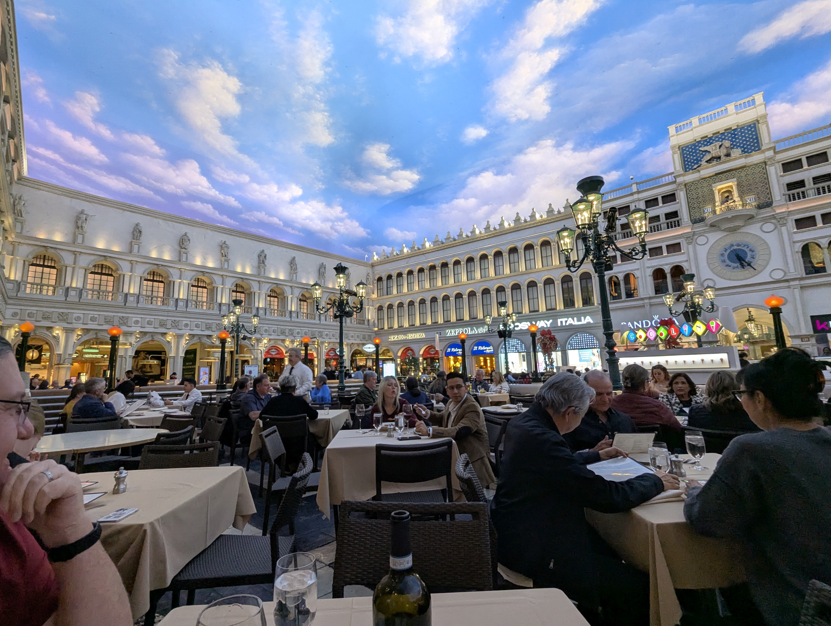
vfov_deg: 78.2
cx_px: 416
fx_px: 385
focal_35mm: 16
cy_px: 313
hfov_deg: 94.4
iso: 185
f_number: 2.2
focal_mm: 2.35
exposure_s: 1/60
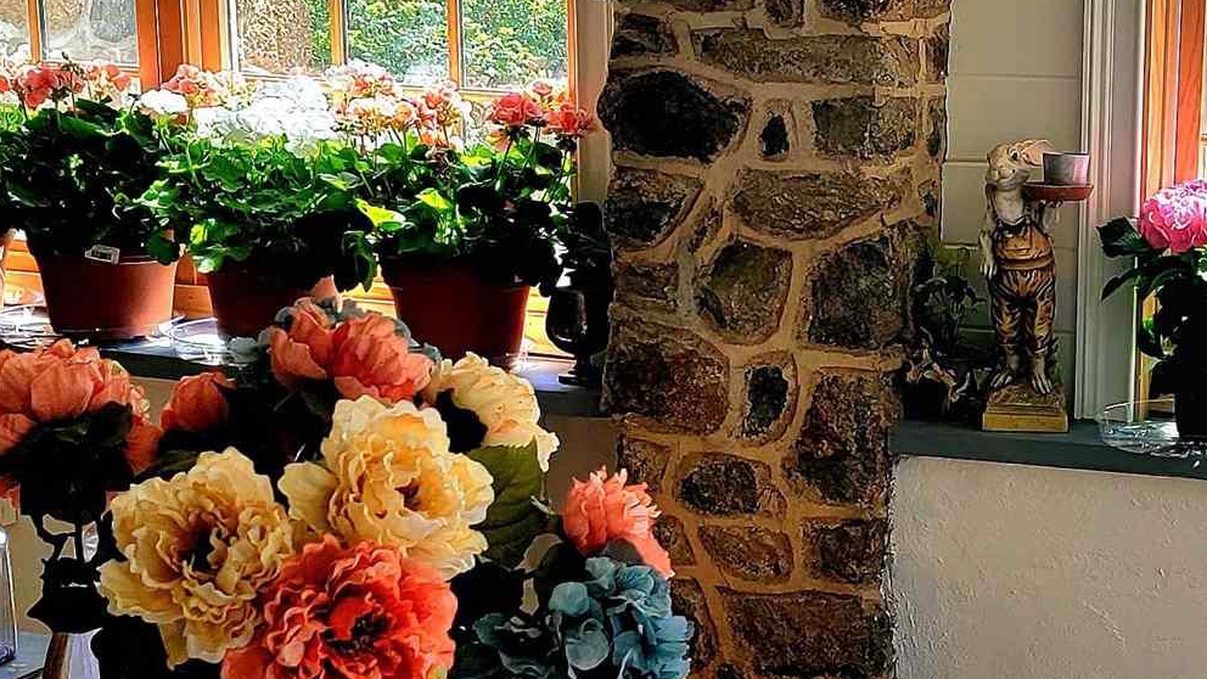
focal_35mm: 81
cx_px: 1074
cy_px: 520
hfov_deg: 25.4
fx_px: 2592
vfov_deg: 14.9
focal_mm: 6.7
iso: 40
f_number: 1.8
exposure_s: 1/120
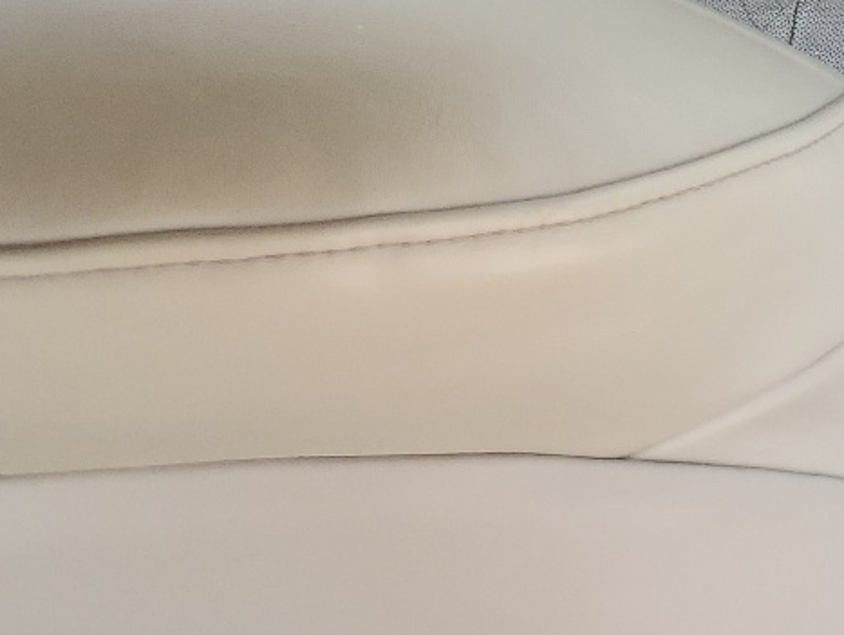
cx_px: 1392
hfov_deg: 18.5
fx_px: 2172
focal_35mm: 89
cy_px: -150
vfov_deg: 15.9
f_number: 1.5
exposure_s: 1/208
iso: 50
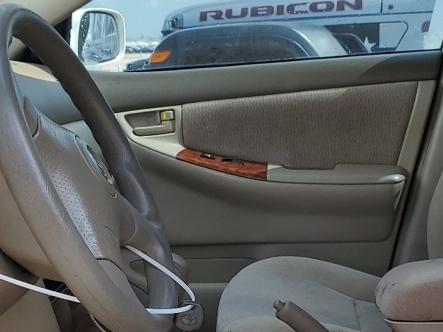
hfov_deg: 28.2
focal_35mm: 69
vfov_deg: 20.9
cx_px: 211
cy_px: 292
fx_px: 883
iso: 50
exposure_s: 1/909
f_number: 1.5
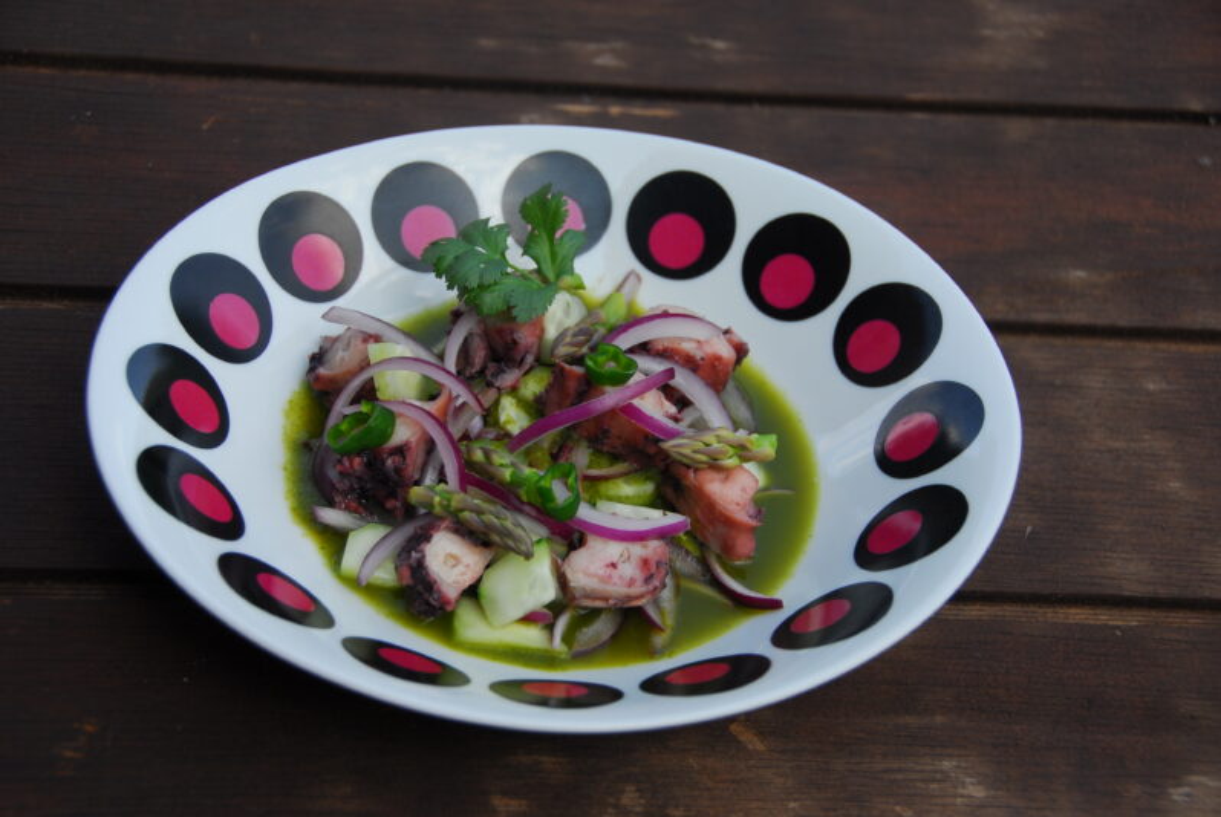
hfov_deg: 28.0
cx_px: 610
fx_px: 2445
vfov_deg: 19.0
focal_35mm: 72
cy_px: 408
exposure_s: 1/320
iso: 200
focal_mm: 48
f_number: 4.5
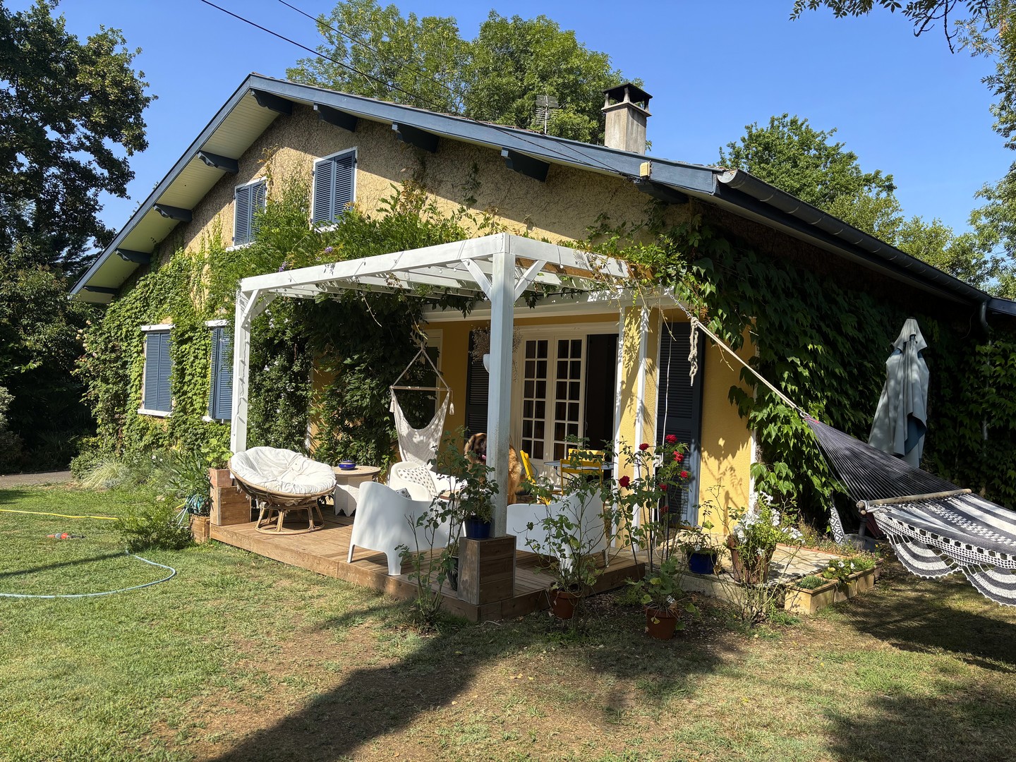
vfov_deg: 53.1
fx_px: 763
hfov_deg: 67.3
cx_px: 508
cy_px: 381
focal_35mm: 26
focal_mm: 5.96
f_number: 1.6
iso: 50
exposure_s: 1/1912
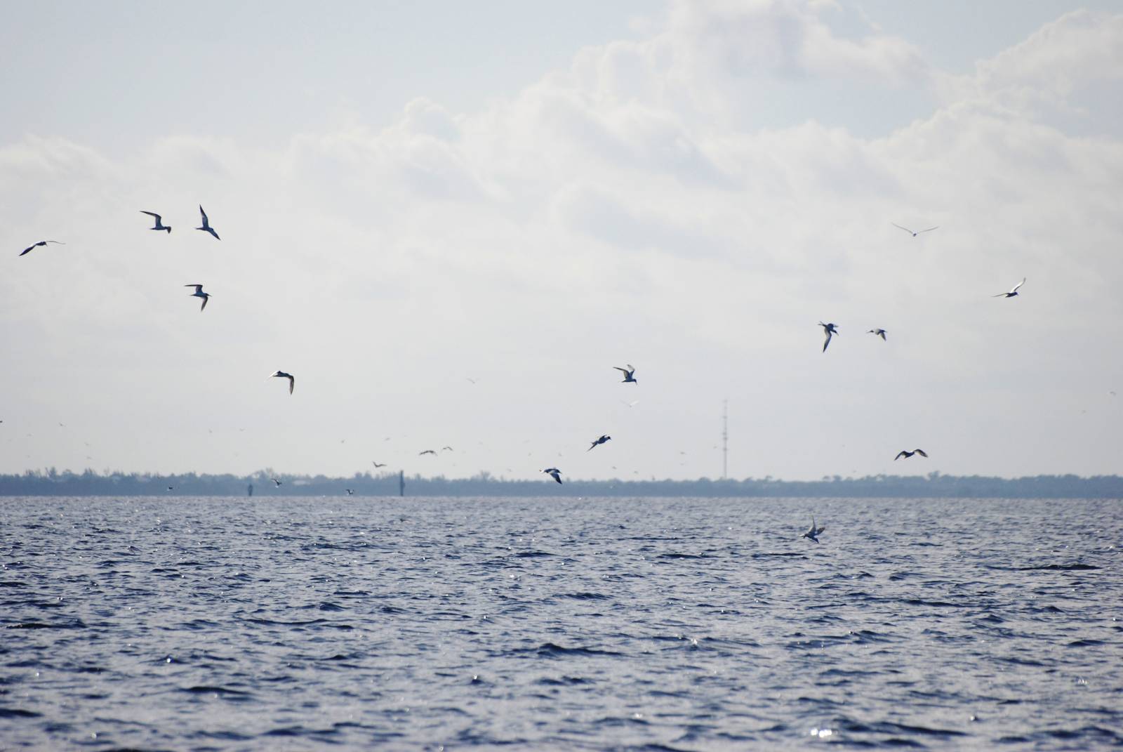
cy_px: 376
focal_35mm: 405
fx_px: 12649
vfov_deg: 3.4
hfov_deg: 5.1
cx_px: 562
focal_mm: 270
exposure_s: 1/3200
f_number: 7.1
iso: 400
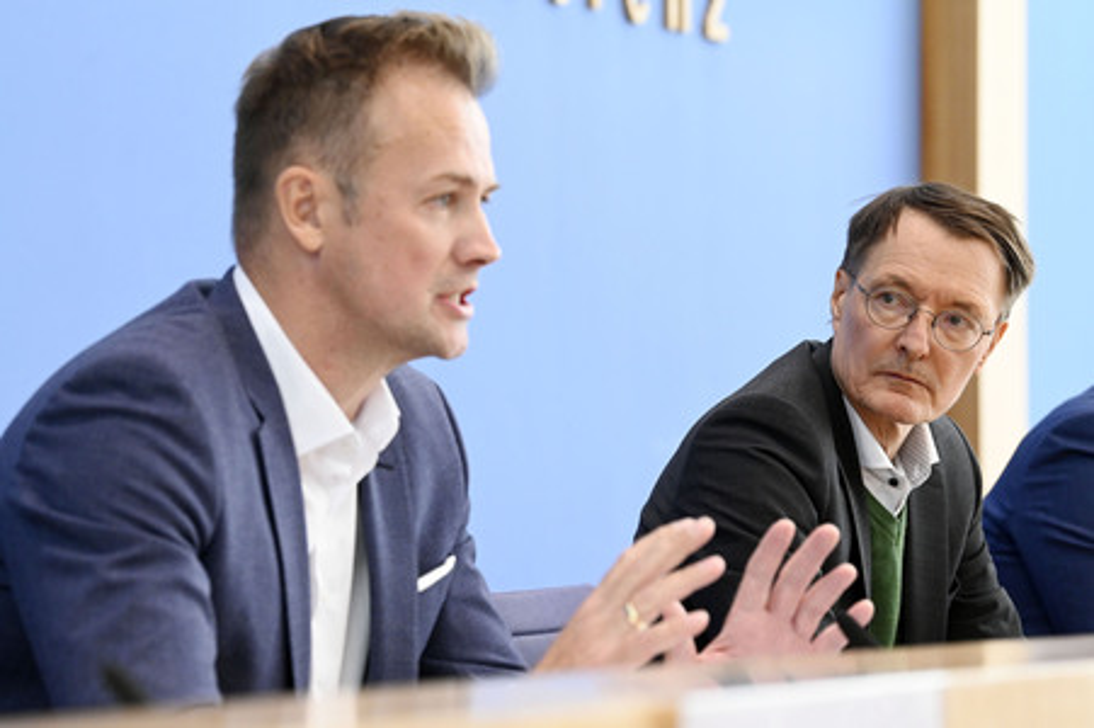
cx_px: 547
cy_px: 364
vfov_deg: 11.4
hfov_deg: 17.1
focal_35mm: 120
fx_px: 3644
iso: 4000
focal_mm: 120
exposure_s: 1/800
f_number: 5.6
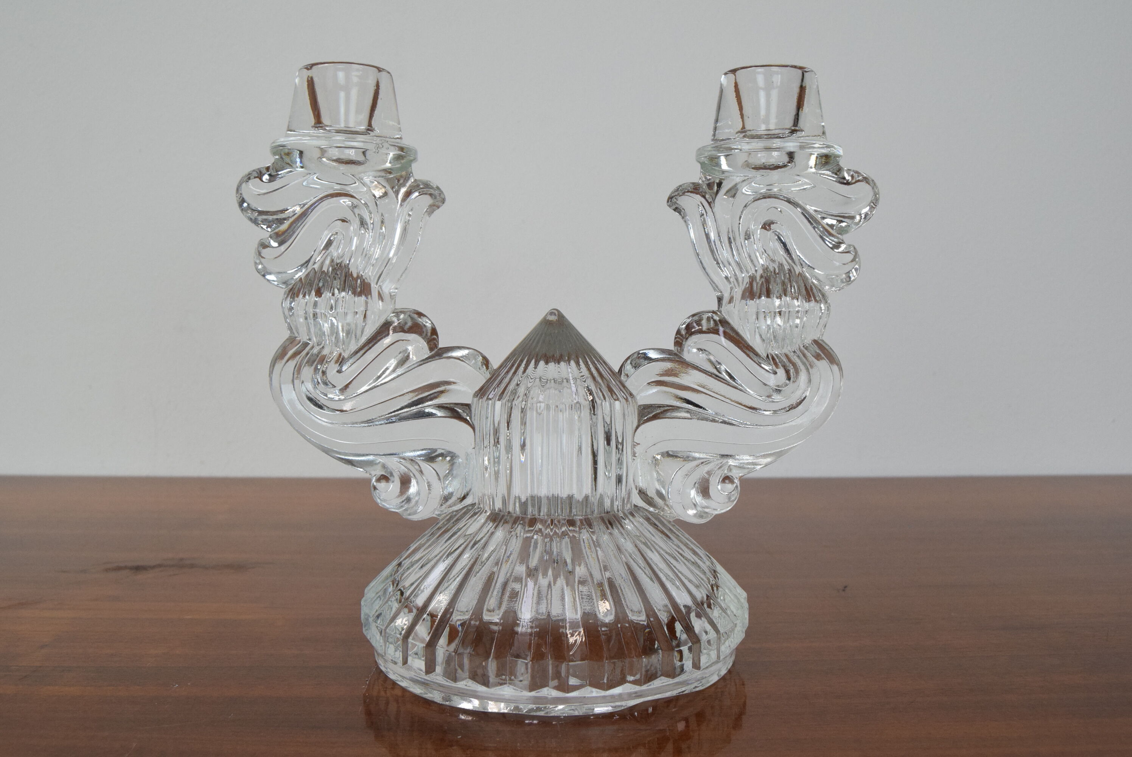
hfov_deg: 55.1
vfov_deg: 38.4
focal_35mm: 34
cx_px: 566
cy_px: 378
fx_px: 1086
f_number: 9
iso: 1600
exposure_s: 1/320
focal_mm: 23
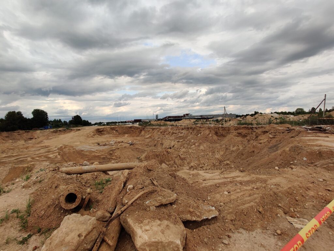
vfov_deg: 89.9
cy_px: 126
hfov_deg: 106.2
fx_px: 125
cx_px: 167
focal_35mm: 13
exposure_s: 1/645
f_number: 2.2
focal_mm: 2.25
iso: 100
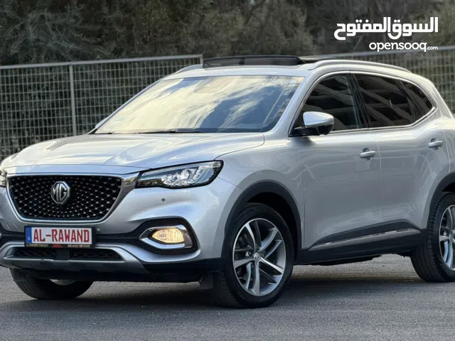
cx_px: 228
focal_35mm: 100
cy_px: 170
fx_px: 1314
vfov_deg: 14.8
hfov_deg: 19.6
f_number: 2.8
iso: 50
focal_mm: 16.89
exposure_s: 1/393
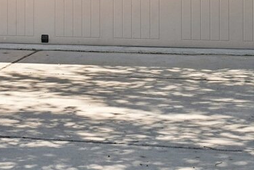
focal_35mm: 146
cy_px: -87
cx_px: 99
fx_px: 1031
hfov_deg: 14.0
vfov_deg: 9.2
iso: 200
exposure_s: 1/125
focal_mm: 34
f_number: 8
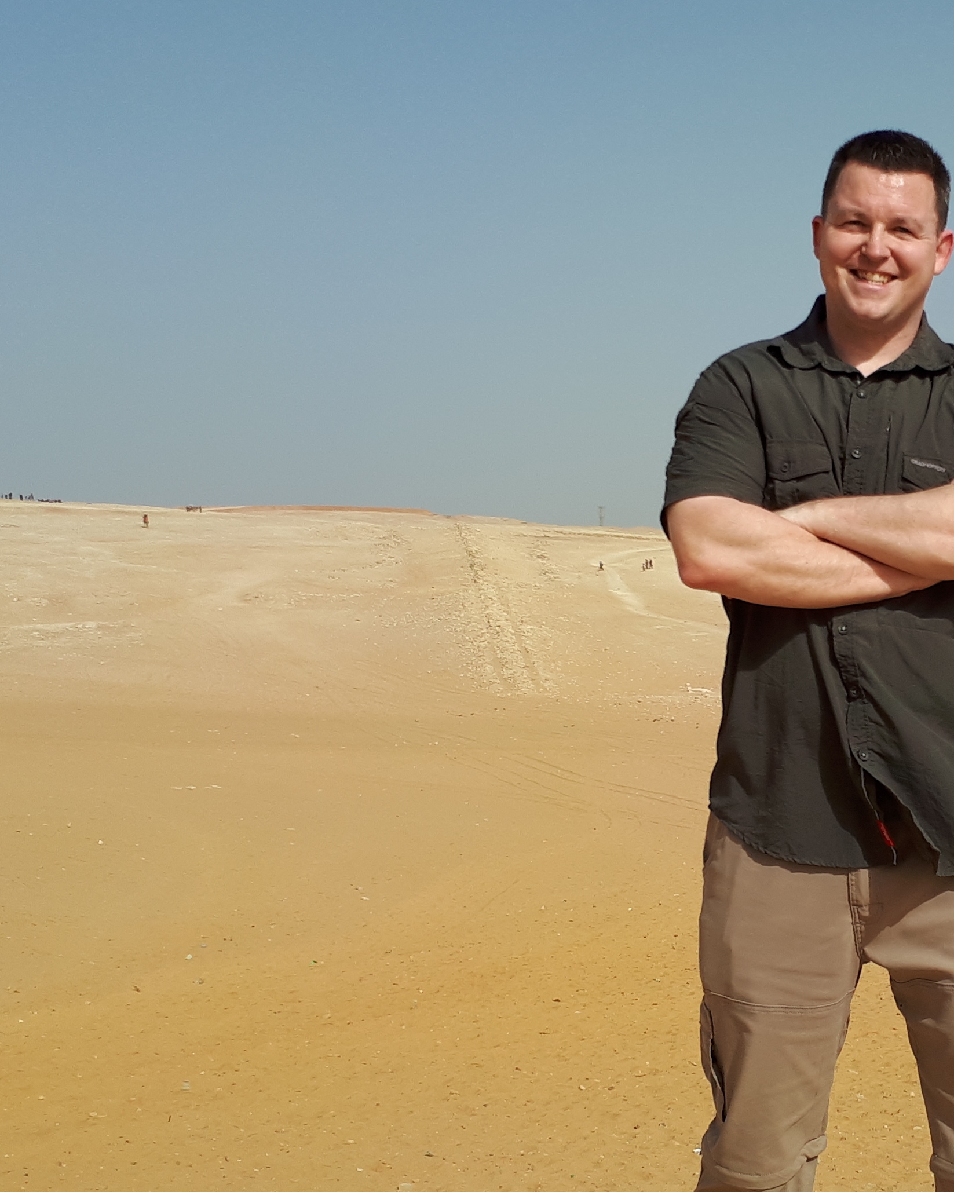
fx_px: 2082
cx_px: 900
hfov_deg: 24.9
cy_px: 569
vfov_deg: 31.9
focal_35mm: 59
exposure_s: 1/2439
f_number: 1.9
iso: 40
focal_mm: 3.6
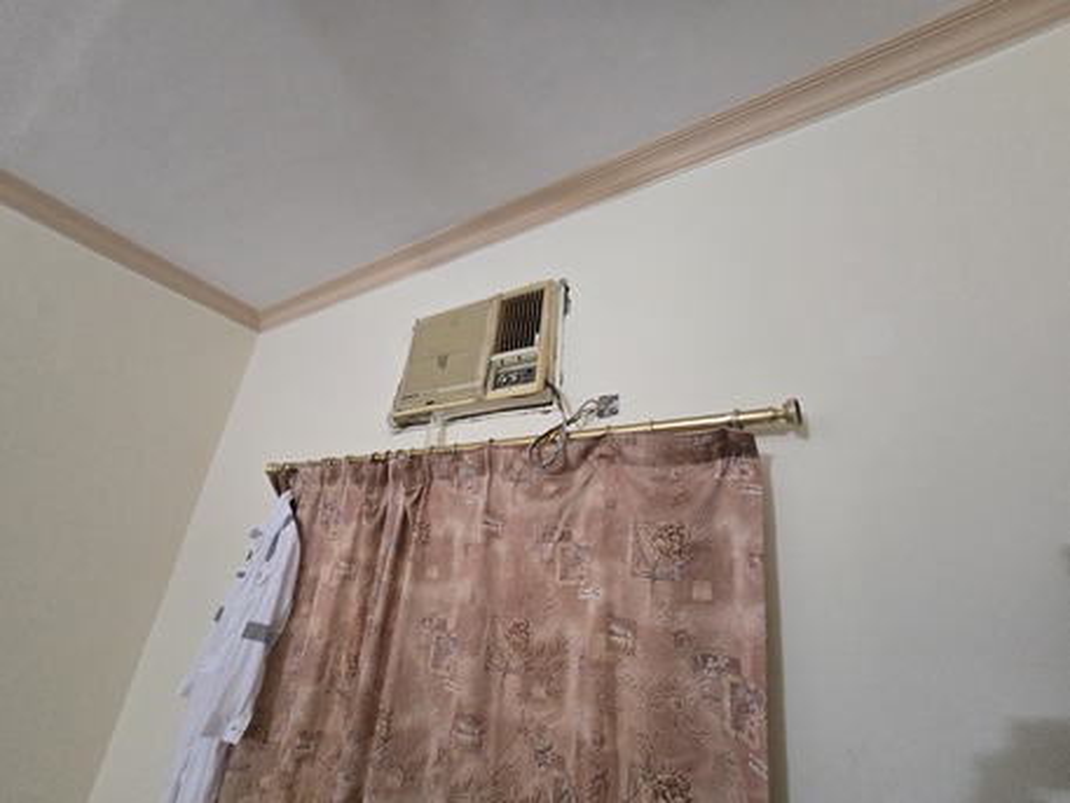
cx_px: 535
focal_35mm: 13
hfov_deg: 106.2
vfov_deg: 89.9
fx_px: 402
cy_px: 402
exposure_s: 1/50
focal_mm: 2.2
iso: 800
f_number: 2.2
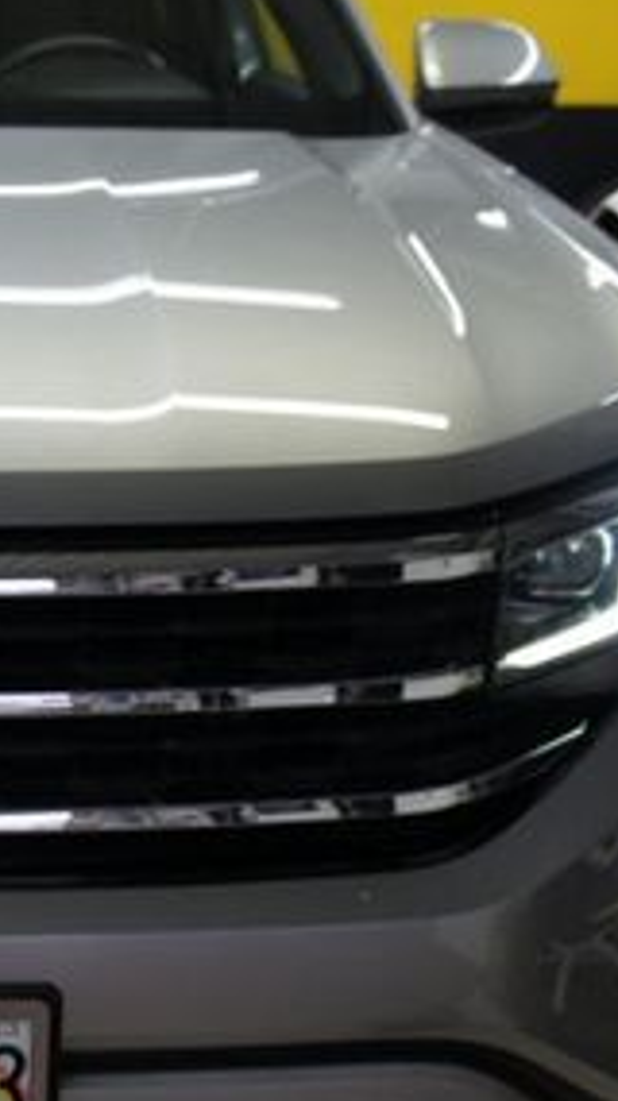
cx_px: -205
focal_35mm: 74
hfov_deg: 15.4
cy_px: 614
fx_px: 2164
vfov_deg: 28.5
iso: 250
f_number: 4
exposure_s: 1/40
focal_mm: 21
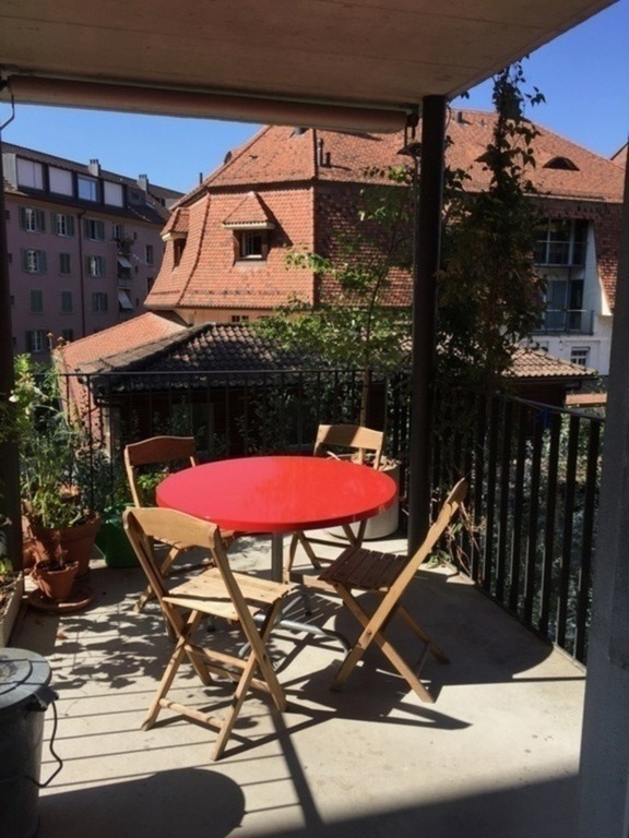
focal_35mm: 29
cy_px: 419
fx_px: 703
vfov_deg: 61.7
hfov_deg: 48.2
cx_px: 314
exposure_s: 1/1199
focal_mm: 4.15
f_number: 2.2
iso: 32
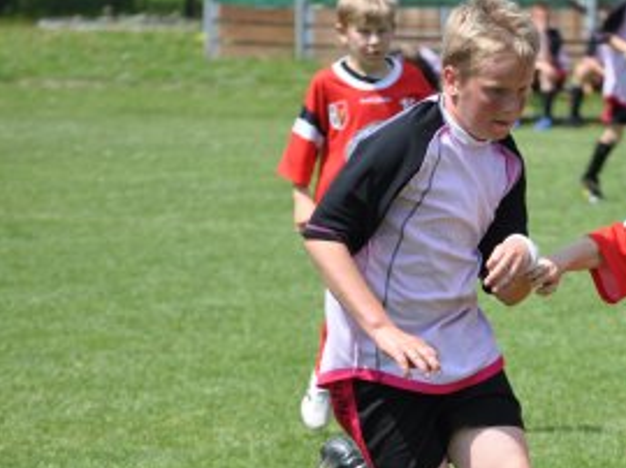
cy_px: 381
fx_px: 6468
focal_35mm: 358
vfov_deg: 4.1
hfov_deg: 5.5
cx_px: 559
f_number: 6.3
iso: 400
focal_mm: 122
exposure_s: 1/1600
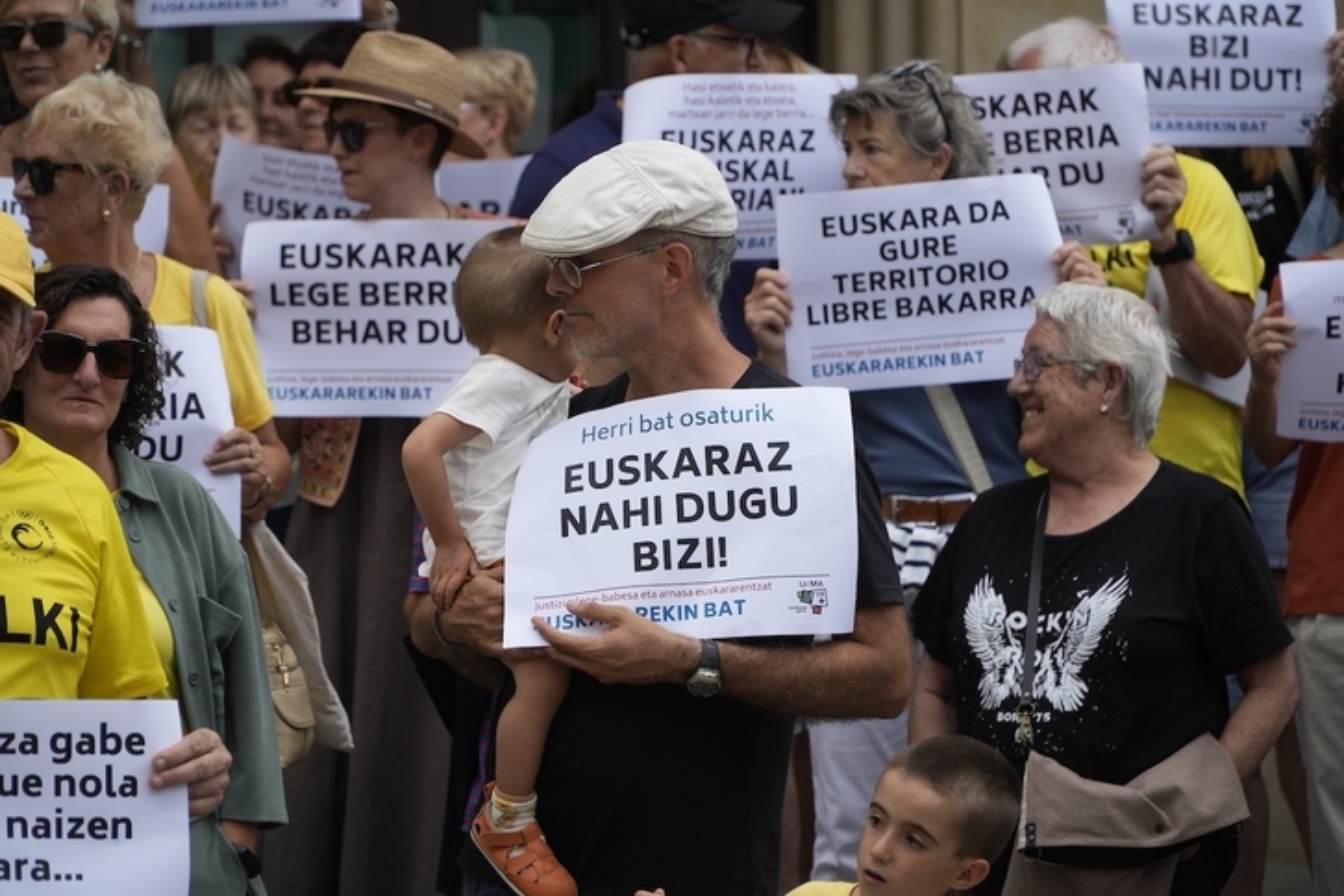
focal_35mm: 157
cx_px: 672
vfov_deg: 8.7
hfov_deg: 13.1
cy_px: 448
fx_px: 5861
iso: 200
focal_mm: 105
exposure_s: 1/1000
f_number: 4
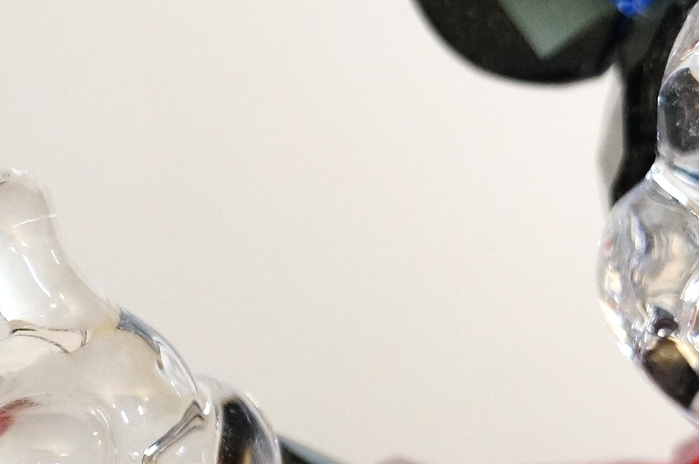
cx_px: 910
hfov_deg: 9.2
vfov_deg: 6.2
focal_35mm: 221
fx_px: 4291
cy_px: 58
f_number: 5.6
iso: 2000
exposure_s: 1/100
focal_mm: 55
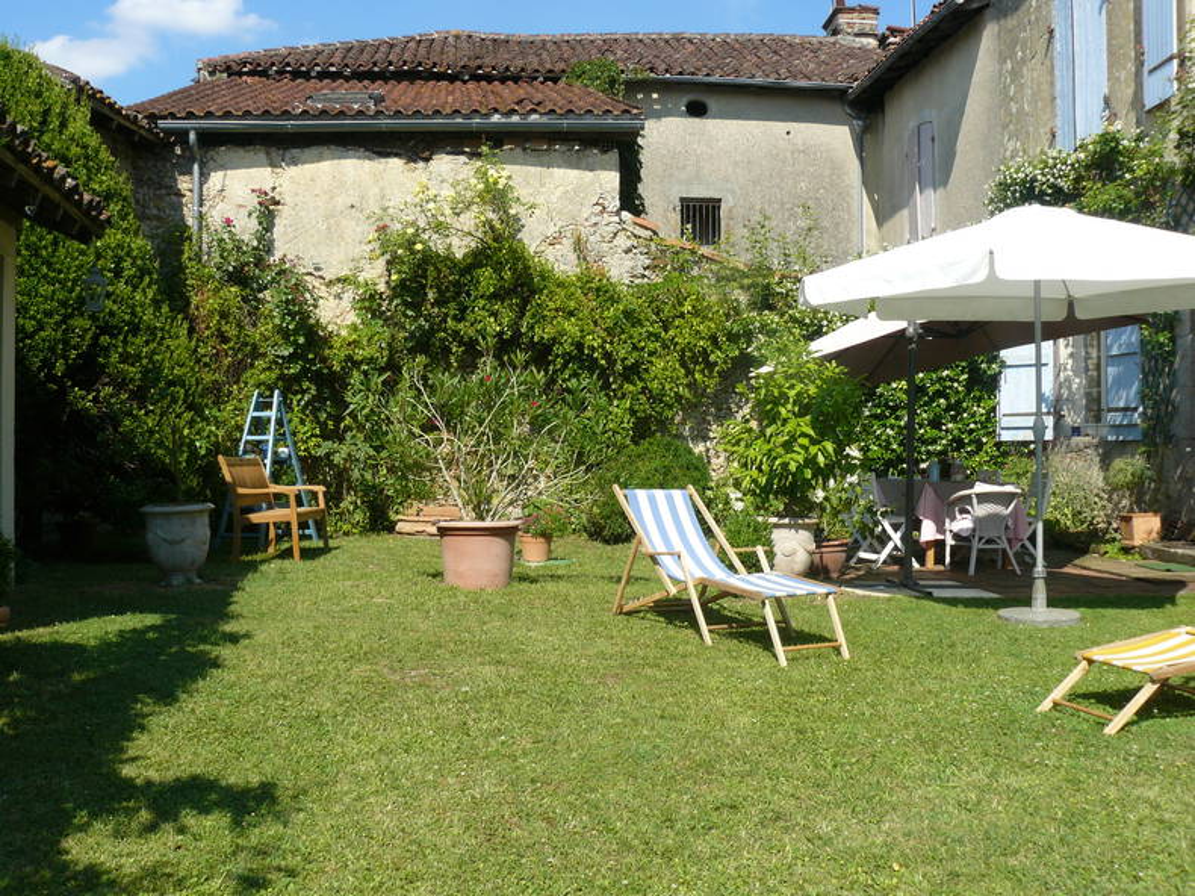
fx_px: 1242
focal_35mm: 36
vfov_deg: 39.6
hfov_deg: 51.4
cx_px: 598
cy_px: 448
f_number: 5.6
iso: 100
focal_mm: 6
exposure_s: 1/320
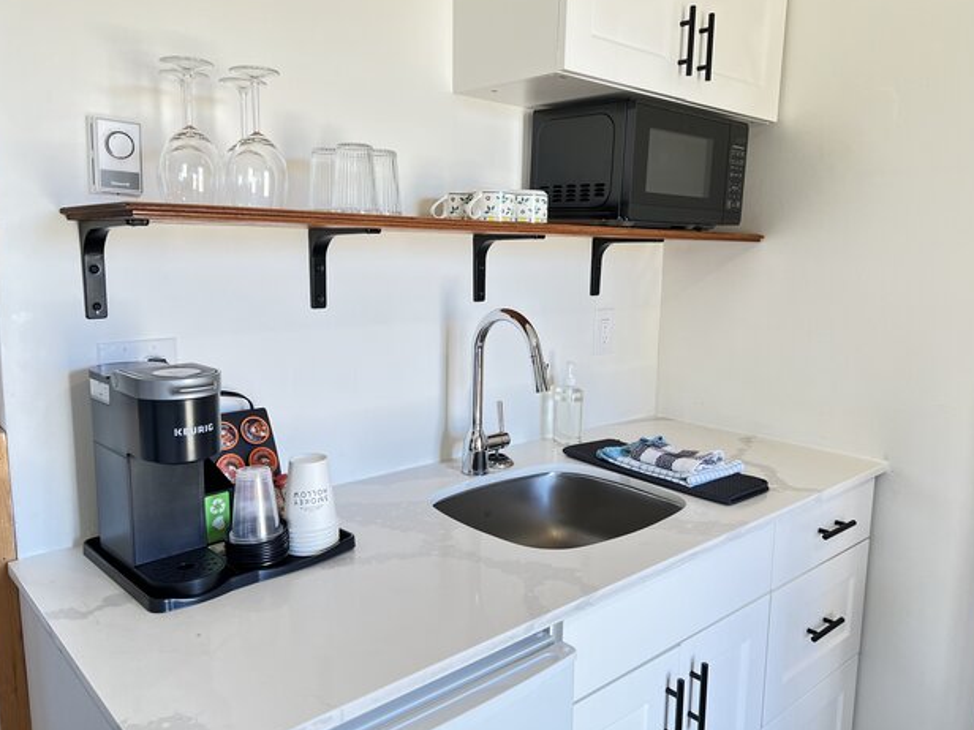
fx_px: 760
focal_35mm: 27
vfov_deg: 51.3
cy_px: 356
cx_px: 489
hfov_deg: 65.3
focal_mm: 5.7
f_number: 1.5
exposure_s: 1/60
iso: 80
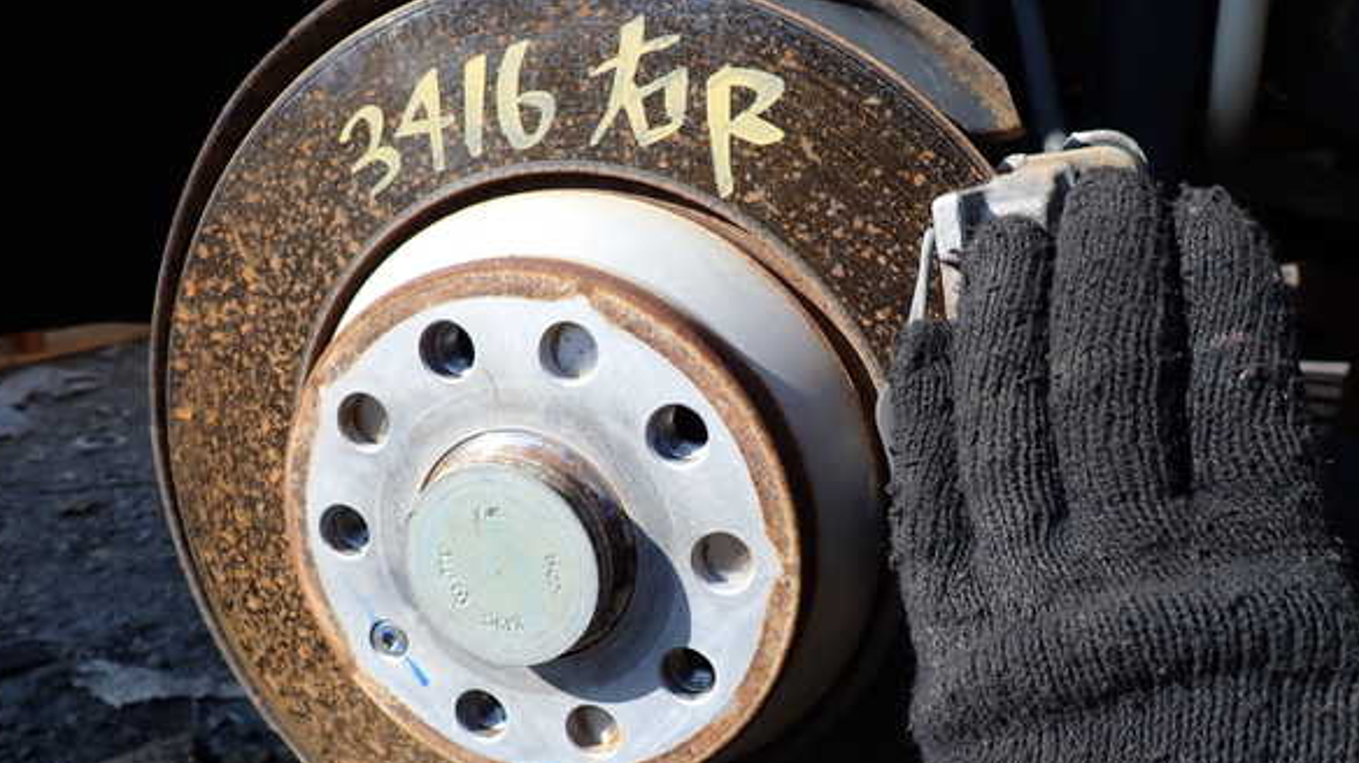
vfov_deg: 41.4
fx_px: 1009
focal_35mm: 28
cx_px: 663
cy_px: 428
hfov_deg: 67.9
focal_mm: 4.5
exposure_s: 1/640
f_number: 2.8
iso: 100
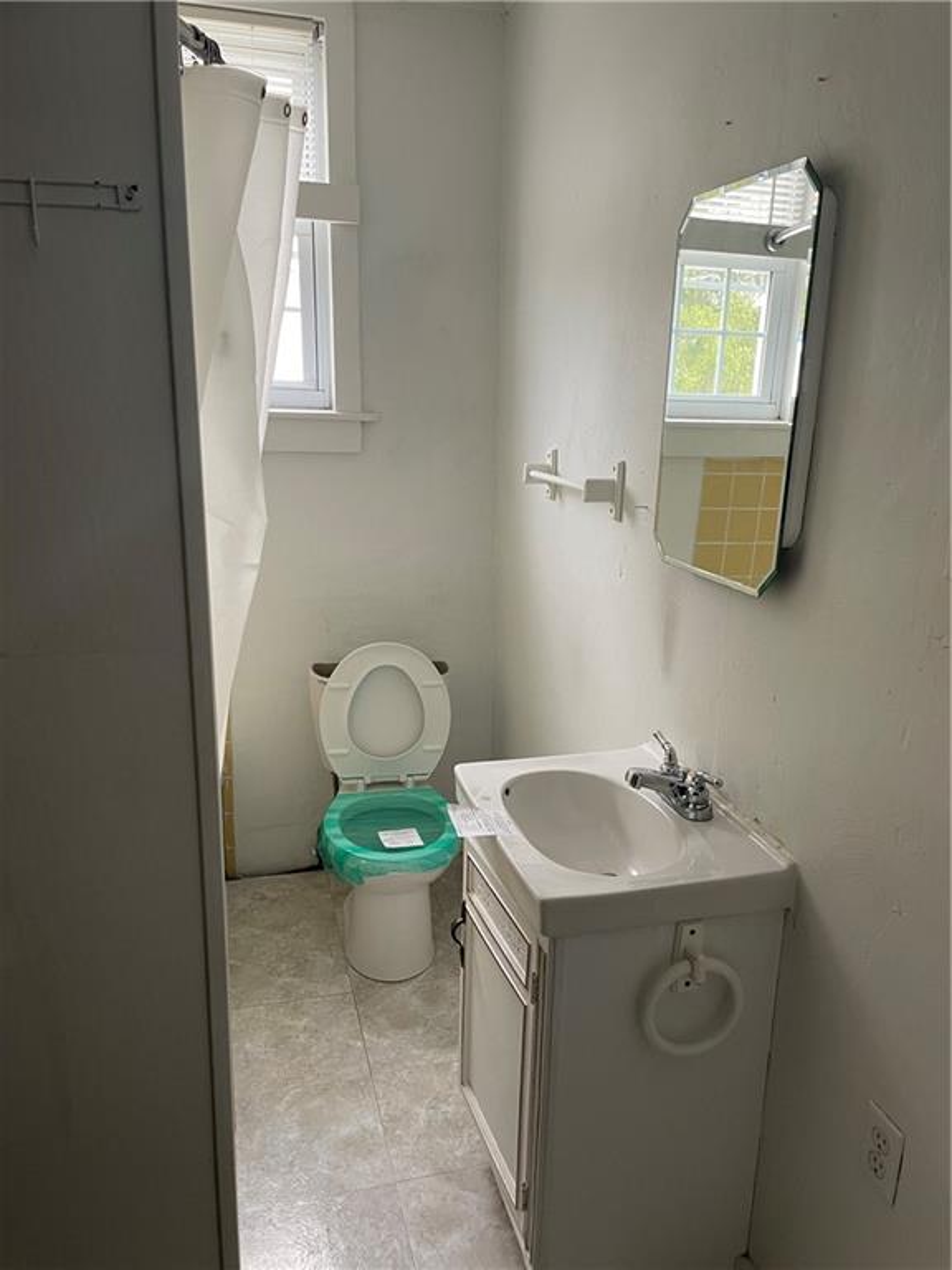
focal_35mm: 26
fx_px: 953
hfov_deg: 53.1
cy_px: 635
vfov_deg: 67.3
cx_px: 476
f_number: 1.6
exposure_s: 1/77
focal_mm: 4.2
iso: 125
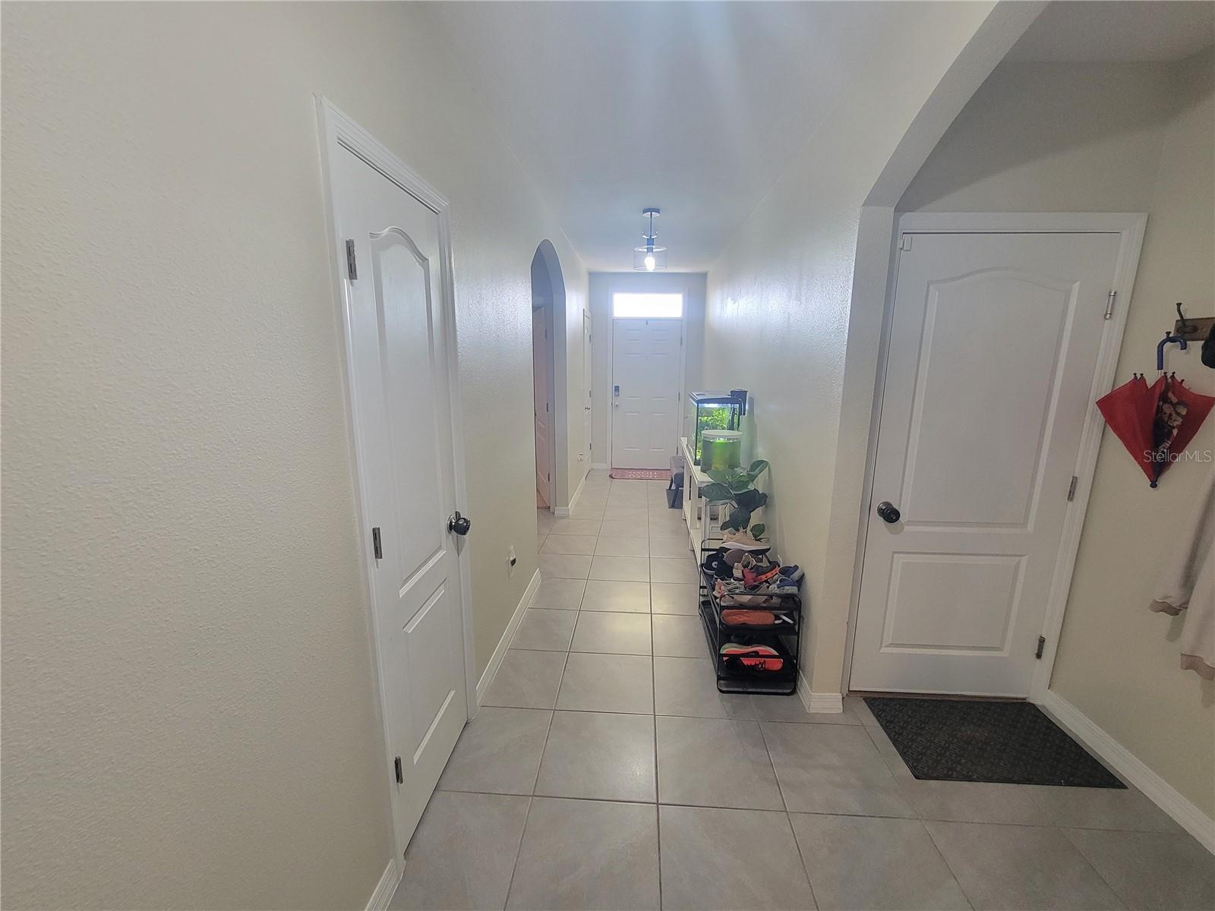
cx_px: 608
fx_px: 456
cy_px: 456
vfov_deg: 89.9
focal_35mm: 13
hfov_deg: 106.2
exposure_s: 1/60
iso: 400
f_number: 2.2
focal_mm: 2.2
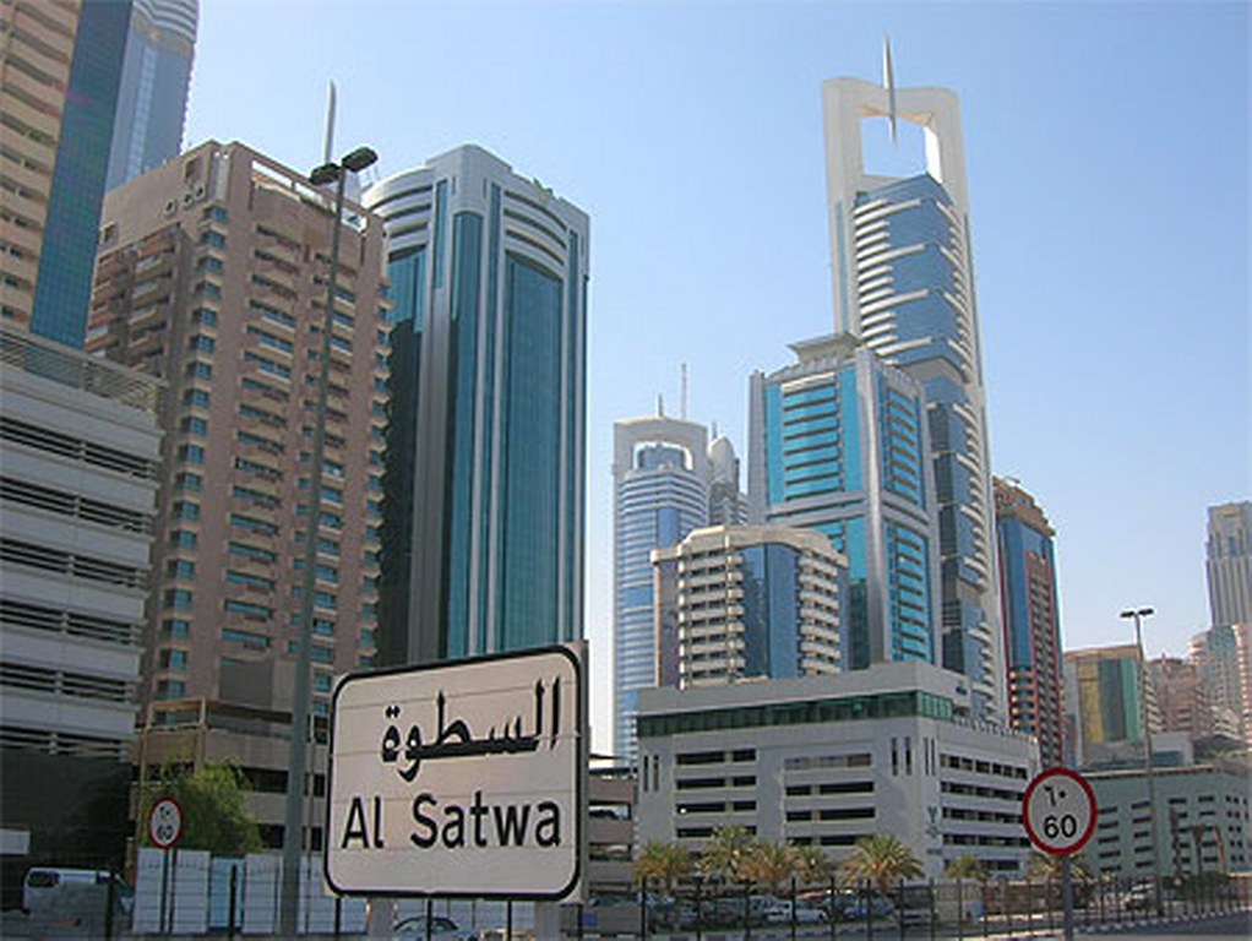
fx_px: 1303
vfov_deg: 39.7
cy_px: 470
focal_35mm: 36
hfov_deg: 51.3
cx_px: 626
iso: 50
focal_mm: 6
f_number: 4.9
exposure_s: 1/290
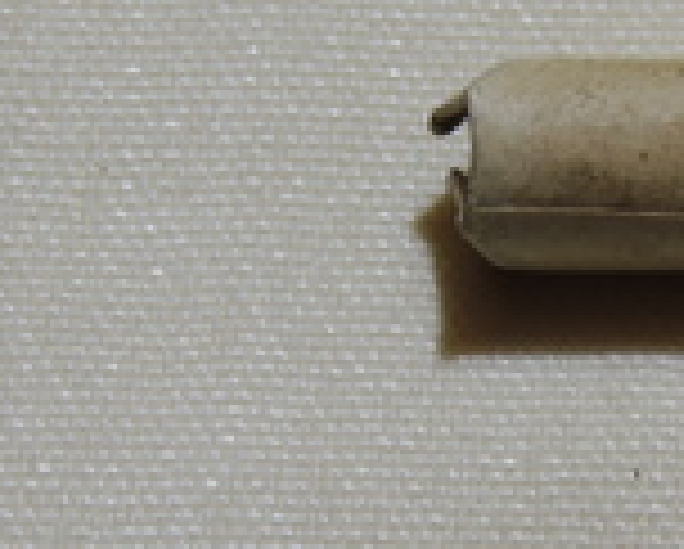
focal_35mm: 223
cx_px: 956
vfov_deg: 6.9
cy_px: 137
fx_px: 4520
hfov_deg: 8.5
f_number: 3.7
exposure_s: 1/125
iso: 100
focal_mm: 9.8
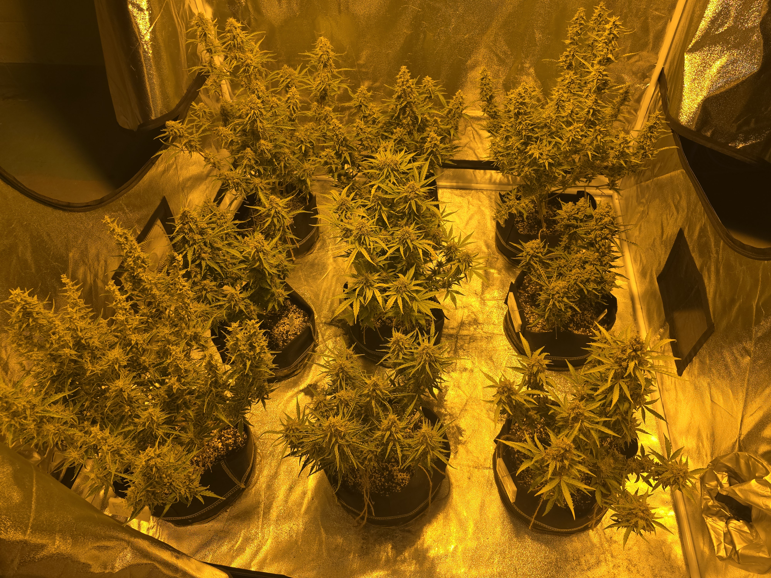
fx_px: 512
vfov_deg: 58.9
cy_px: 289
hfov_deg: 73.9
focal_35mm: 23
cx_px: 386
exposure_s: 1/199
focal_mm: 6.3
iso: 12
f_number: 1.7
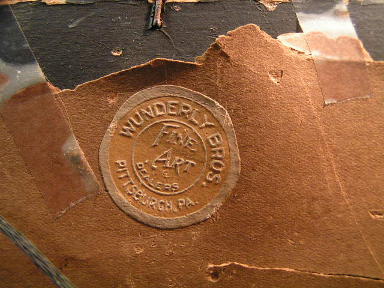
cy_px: 144
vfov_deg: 37.7
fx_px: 422
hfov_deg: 49.0
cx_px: 192
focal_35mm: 38
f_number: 2.8
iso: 160
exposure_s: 1/40
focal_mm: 5.8
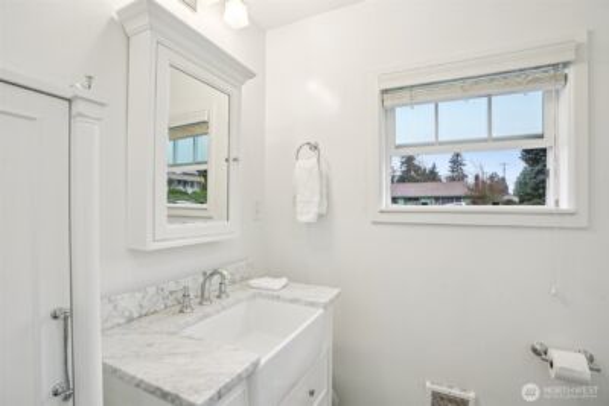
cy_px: 203
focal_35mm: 16
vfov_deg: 73.8
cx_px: 304
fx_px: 271
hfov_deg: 96.7
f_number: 8
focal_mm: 16
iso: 400
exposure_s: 1/50
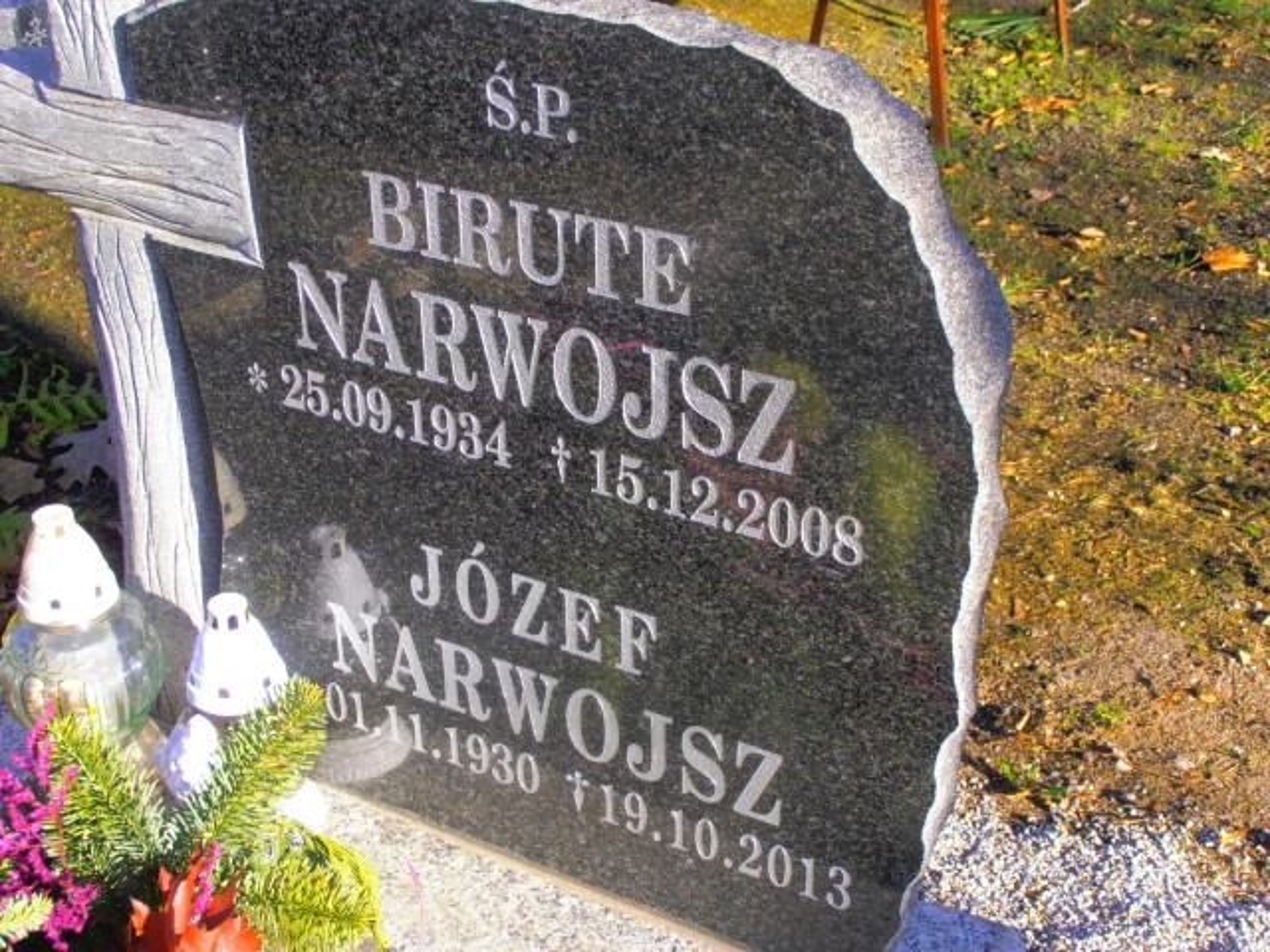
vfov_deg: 25.7
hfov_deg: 33.8
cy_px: 476
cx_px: 635
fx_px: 2091
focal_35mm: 57
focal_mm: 10.04
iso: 80
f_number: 4.5
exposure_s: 1/200
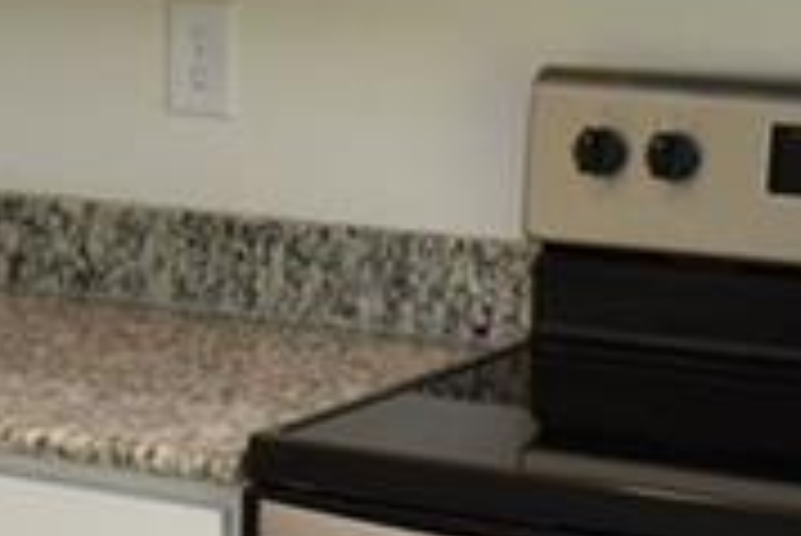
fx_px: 3451
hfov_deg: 12.5
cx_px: -441
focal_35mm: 155
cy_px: 106
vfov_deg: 8.9
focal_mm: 18
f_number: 4.5
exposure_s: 1/160
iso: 800
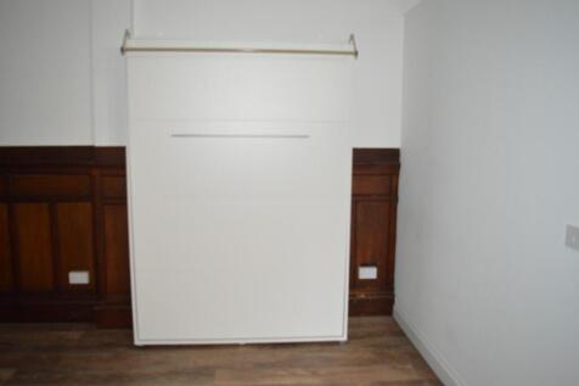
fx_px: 820
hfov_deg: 38.9
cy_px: 193
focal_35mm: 51
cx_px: 290
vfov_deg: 26.5
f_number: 4.5
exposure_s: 1/60
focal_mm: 34
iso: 2200
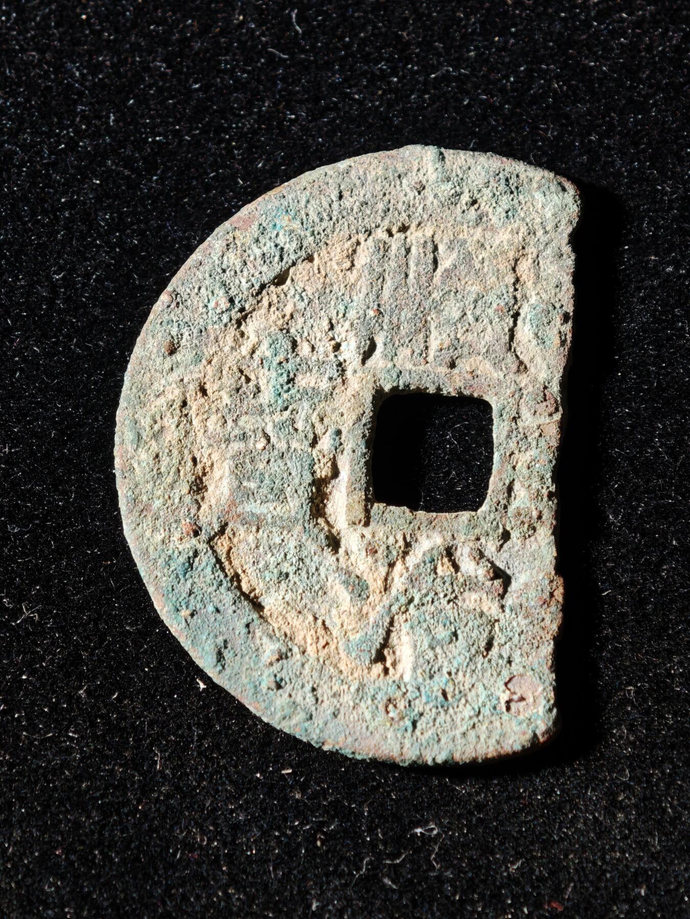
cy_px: 460
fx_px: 2764
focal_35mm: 104
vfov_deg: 18.9
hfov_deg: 14.2
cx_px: 345
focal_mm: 9
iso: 200
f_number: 2
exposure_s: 1/100
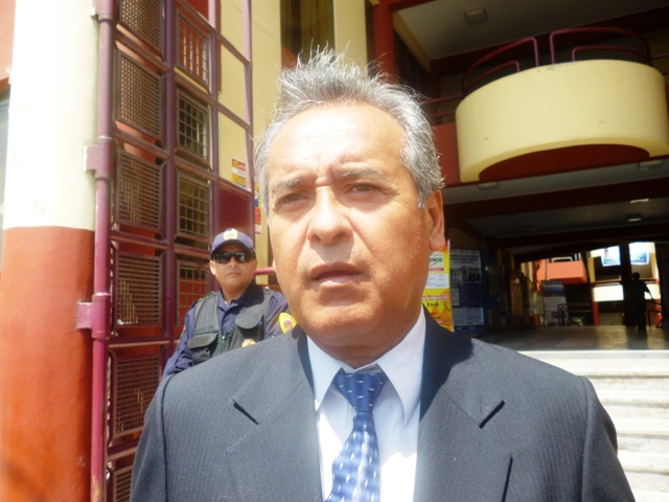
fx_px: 541
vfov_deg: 49.7
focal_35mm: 28
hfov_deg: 63.4
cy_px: 251
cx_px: 334
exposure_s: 1/400
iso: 100
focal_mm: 5
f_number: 3.1
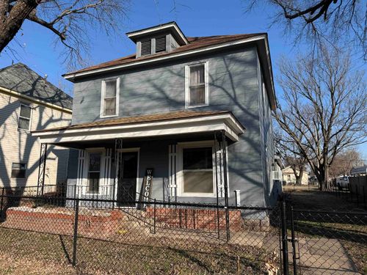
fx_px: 254
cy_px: 138
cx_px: 184
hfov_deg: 71.6
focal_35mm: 24
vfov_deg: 56.8
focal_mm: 6.76
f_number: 1.78
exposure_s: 1/3279
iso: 80
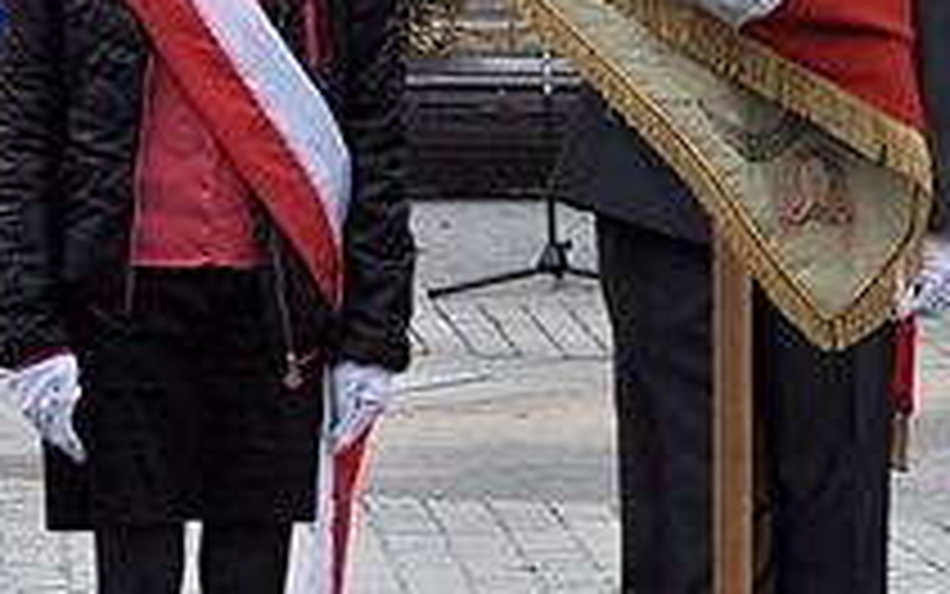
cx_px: 855
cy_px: 106
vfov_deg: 5.1
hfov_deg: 8.1
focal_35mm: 258
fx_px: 6682
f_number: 10
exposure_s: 1/400
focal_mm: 42
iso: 500
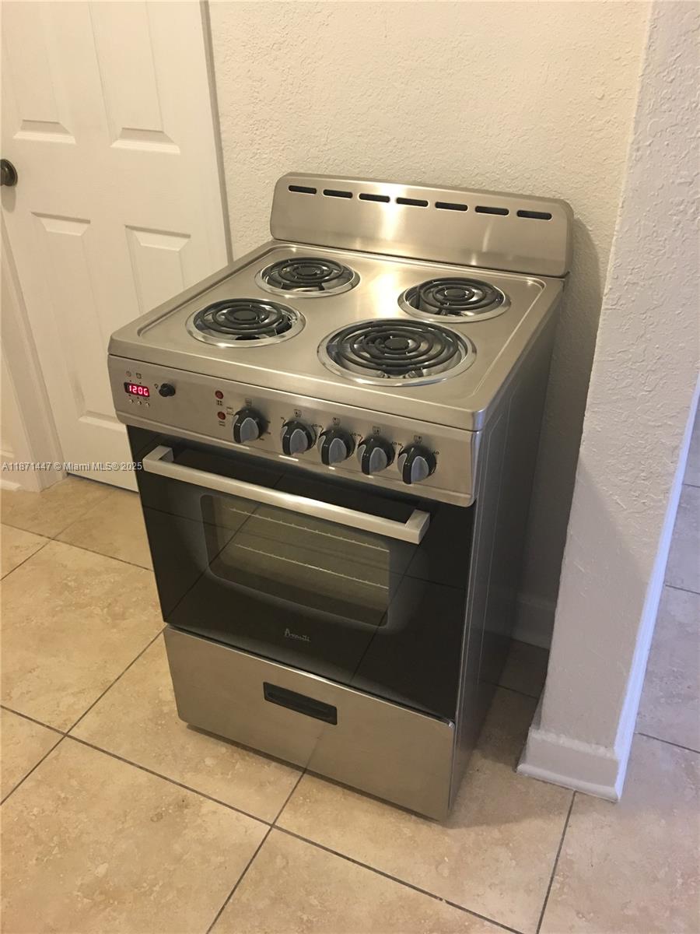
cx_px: 350
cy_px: 467
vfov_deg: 61.7
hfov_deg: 48.2
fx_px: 782
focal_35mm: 29
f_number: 2.2
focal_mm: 4.15
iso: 100
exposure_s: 1/15
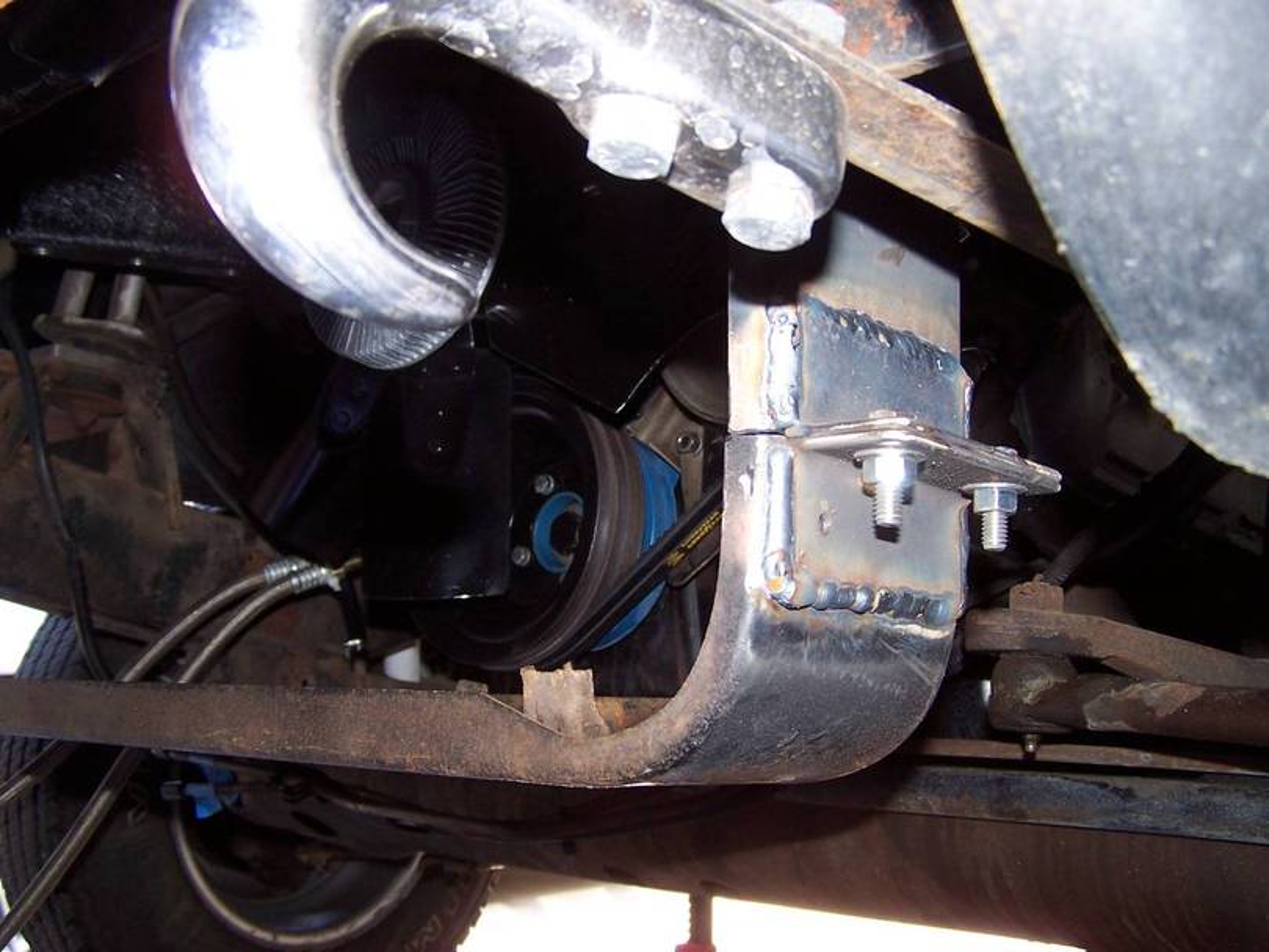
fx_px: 1393
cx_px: 634
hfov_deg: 49.0
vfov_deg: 37.7
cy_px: 476
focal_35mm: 38
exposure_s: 1/60
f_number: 2.8
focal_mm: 6.3
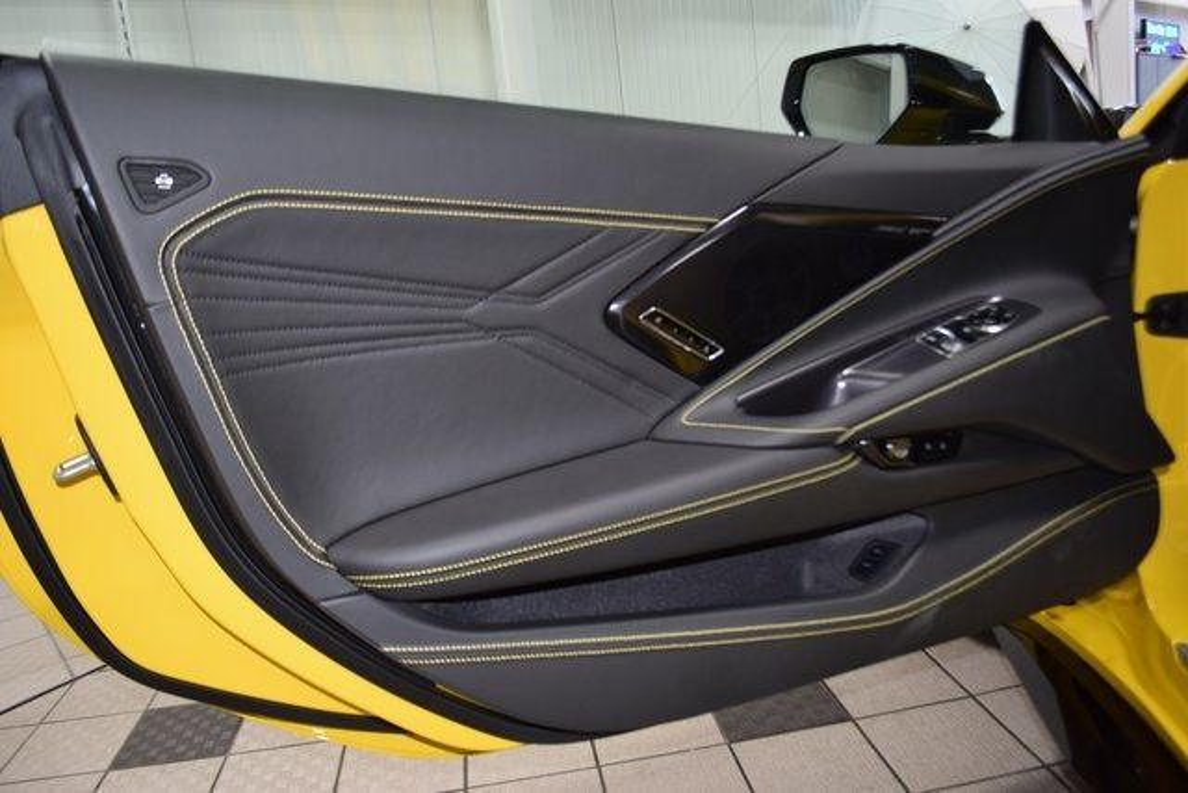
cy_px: 396
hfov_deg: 67.4
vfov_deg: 48.0
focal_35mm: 27
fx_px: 891
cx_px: 594
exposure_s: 1/60
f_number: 4
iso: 800
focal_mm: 18
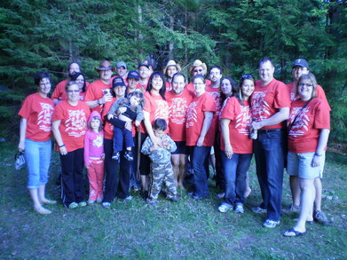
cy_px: 130
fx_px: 361
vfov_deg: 39.6
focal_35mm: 36
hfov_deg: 51.4
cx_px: 174
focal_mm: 6.3
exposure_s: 1/40
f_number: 3.1
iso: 100
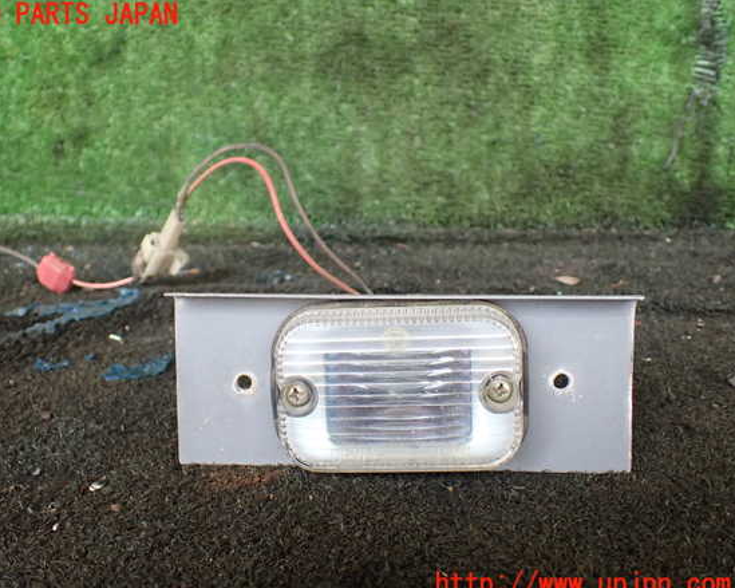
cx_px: 336
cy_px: 300
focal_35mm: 32
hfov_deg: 55.6
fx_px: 696
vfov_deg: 45.8
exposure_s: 1/125
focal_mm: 5.4
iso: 320
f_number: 2.3
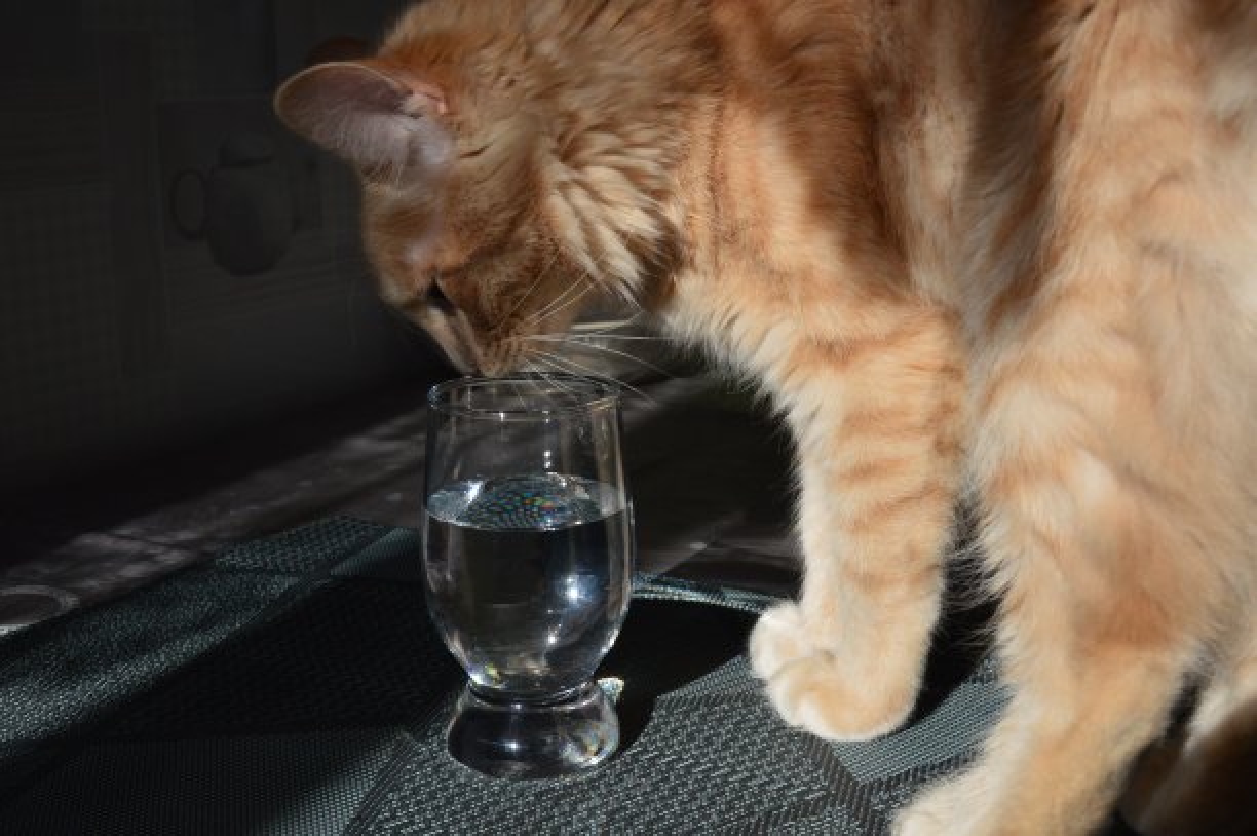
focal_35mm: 48
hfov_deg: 41.1
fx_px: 1675
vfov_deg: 28.0
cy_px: 418
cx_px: 628
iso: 400
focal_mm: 32
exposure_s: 1/320
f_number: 10
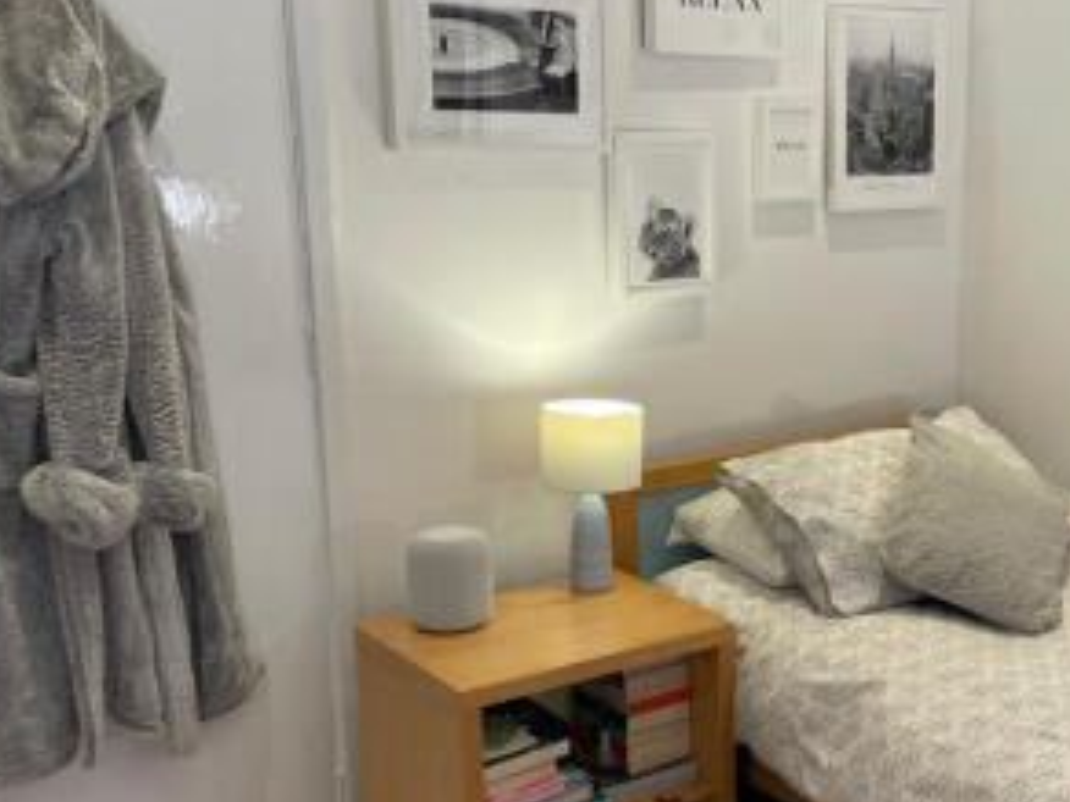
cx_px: 958
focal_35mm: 52
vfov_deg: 28.0
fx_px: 1607
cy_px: 467
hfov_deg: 34.8
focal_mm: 4.2
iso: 80
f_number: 1.6
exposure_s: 1/100
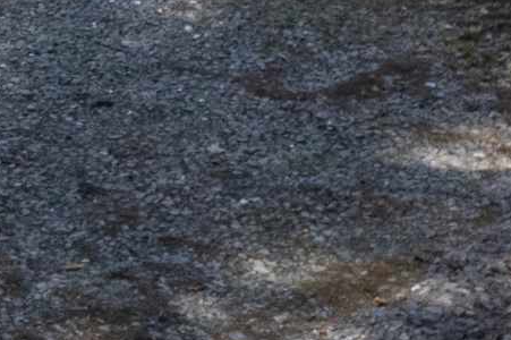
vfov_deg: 7.9
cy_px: -664
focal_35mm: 150
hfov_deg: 11.9
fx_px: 2128
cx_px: -569
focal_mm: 8.38
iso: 100
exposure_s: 1/400
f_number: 2.8
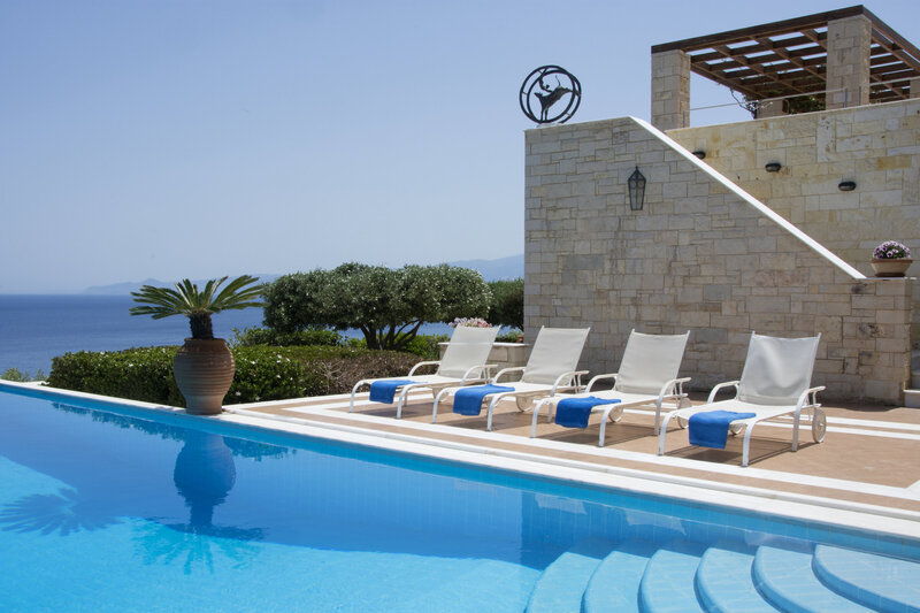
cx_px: 460
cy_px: 306
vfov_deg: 40.0
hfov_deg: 57.2
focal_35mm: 33
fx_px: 843
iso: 200
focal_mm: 22
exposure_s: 1/125
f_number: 16
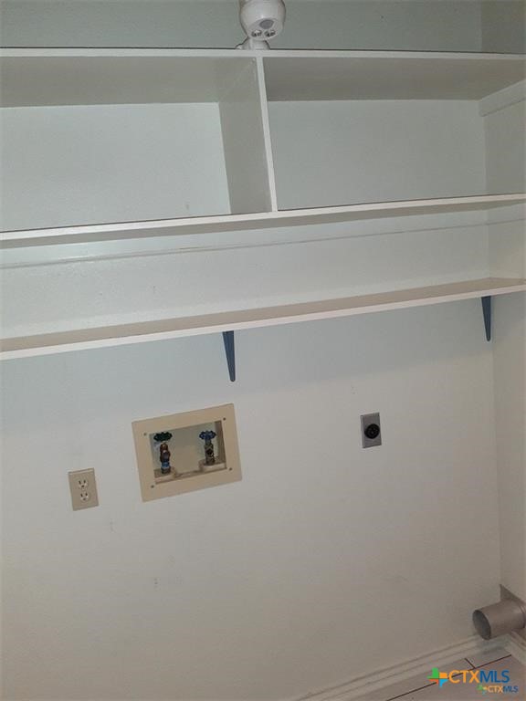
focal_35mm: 27
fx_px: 547
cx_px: 263
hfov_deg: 51.4
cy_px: 350
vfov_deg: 65.3
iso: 640
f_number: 1.9
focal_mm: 3.6
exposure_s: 1/24
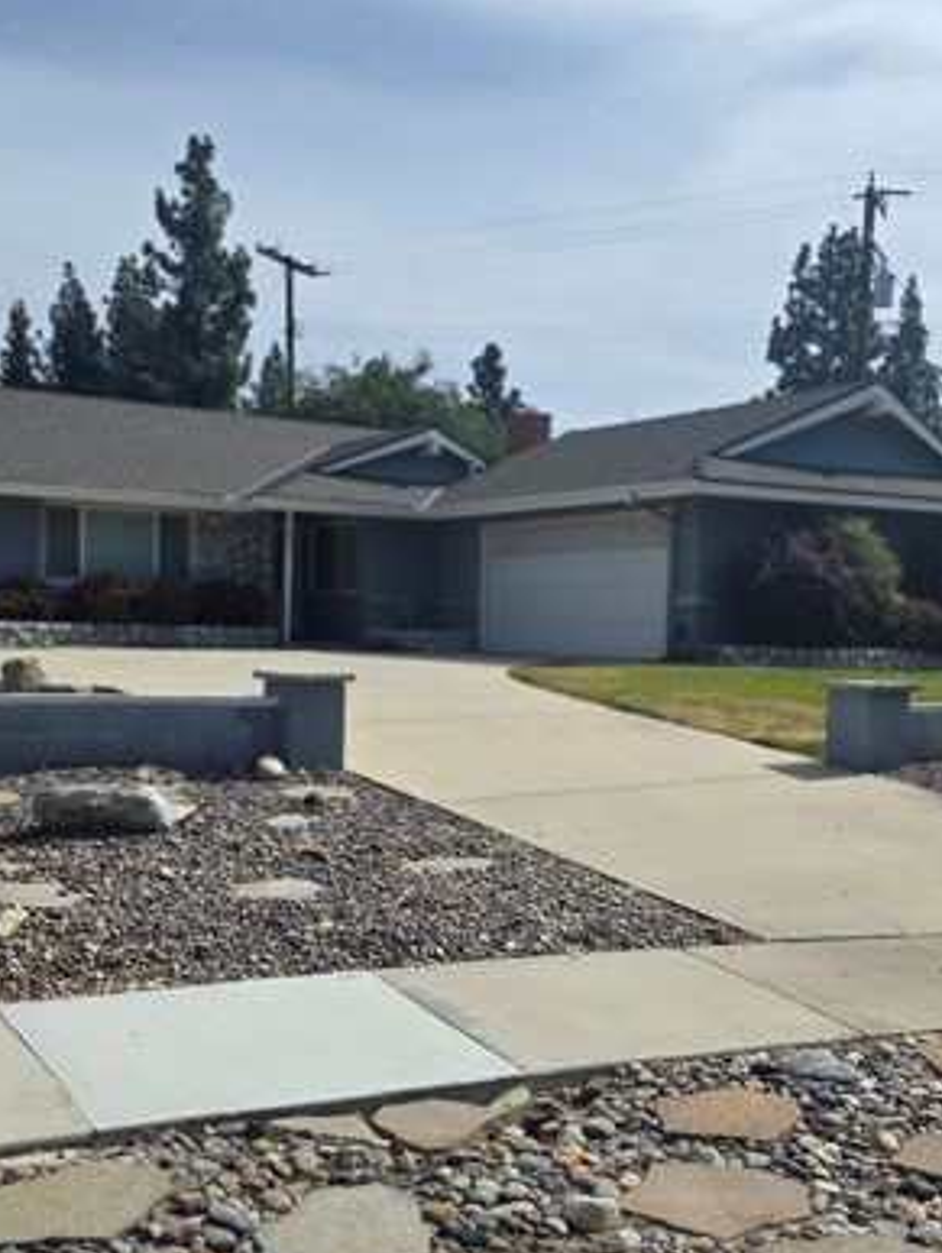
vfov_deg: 48.9
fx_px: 1377
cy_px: 667
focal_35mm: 38
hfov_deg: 37.6
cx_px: 382
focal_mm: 6.3
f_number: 1.7
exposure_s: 1/7944
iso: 50
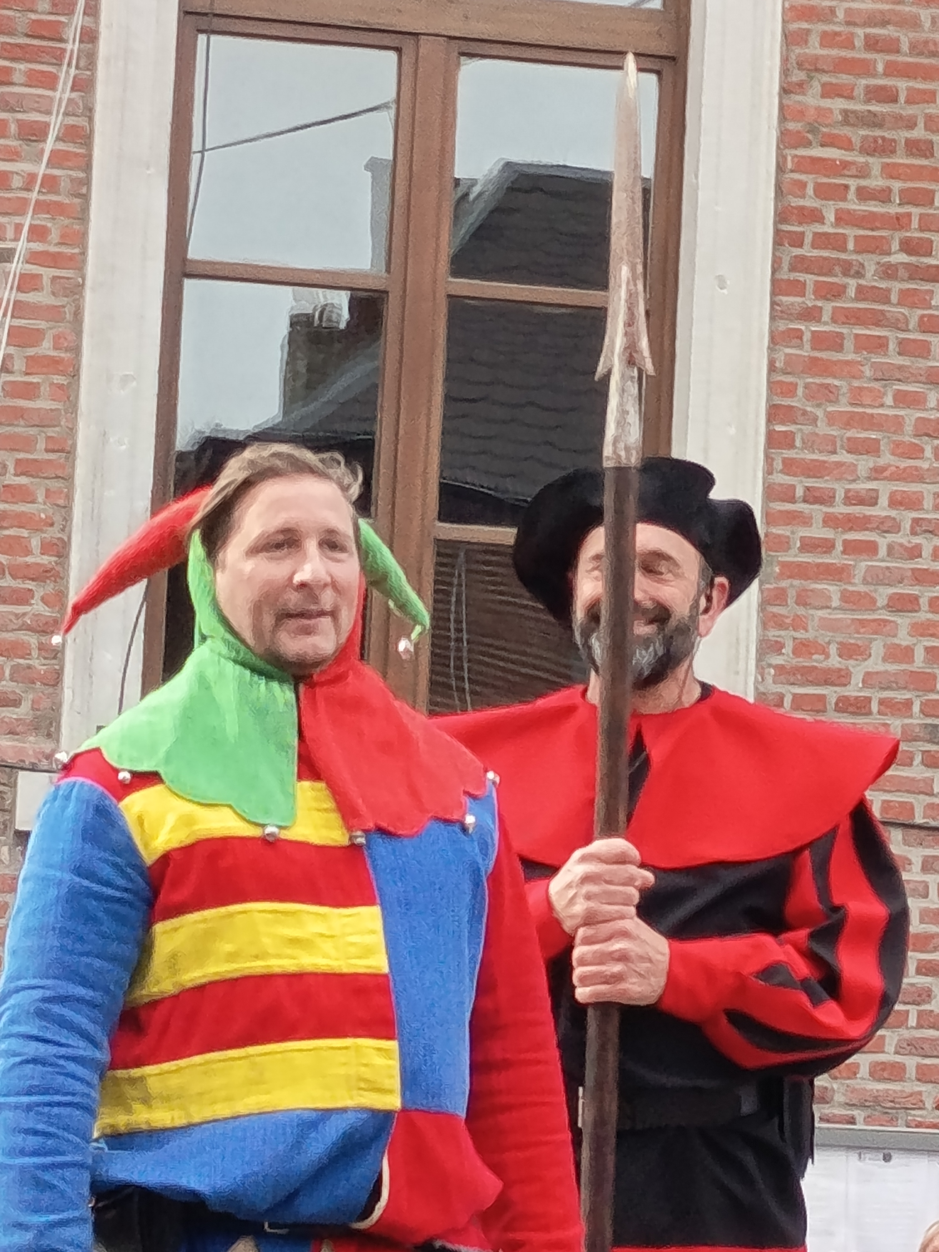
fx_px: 6763
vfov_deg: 10.6
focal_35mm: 187
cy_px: 626
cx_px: 470
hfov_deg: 7.9
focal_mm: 5.27
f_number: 1.7
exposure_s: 1/100
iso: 91
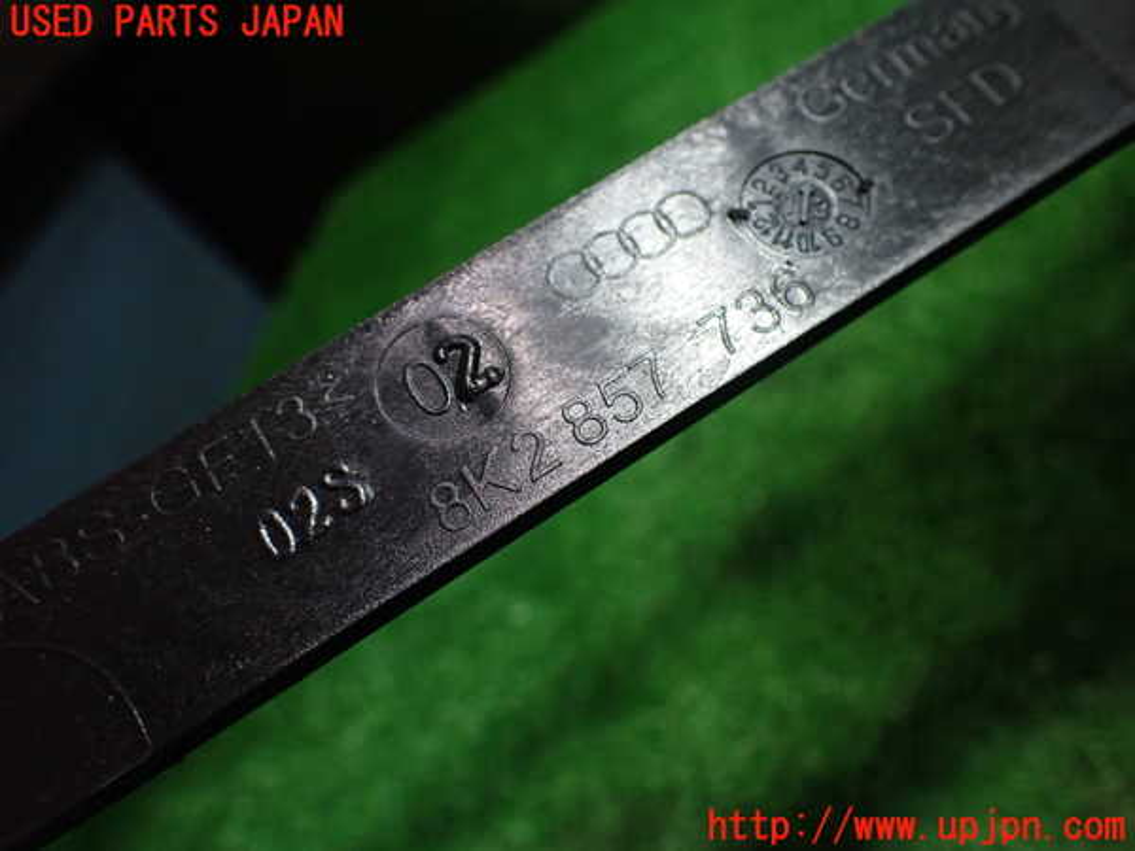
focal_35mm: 30
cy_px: 426
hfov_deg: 60.0
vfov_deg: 46.8
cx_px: 568
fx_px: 984
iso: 500
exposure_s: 1/125
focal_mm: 5.4
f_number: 2.3
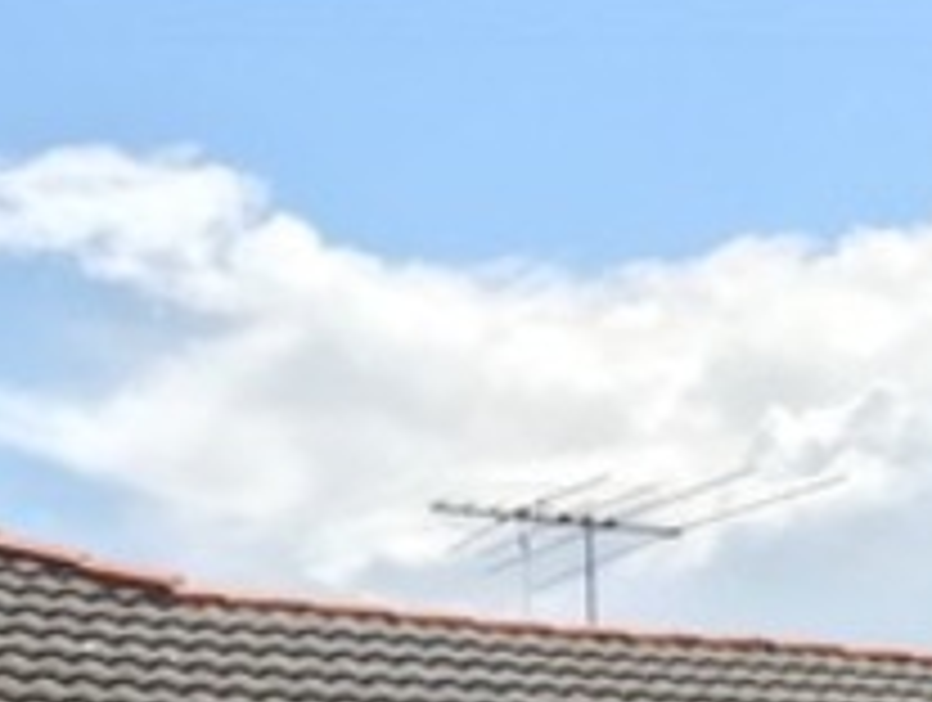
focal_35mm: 108
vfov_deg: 12.8
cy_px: 1174
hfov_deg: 18.2
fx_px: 2913
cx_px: 423
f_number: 1.8
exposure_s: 1/1773
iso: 20
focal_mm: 3.99
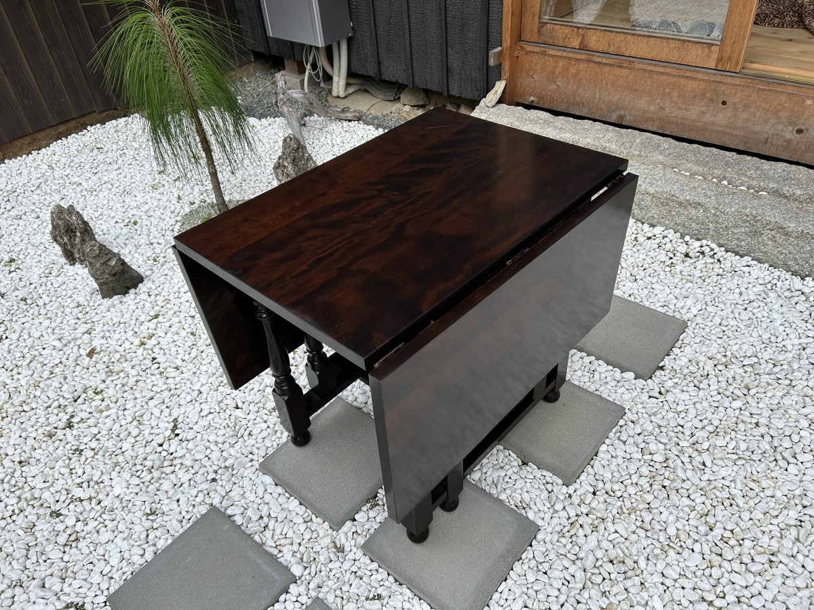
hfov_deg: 67.3
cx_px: 407
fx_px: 611
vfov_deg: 53.1
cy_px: 305
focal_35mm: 26
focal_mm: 5.7
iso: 50
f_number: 1.5
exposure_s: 1/1124
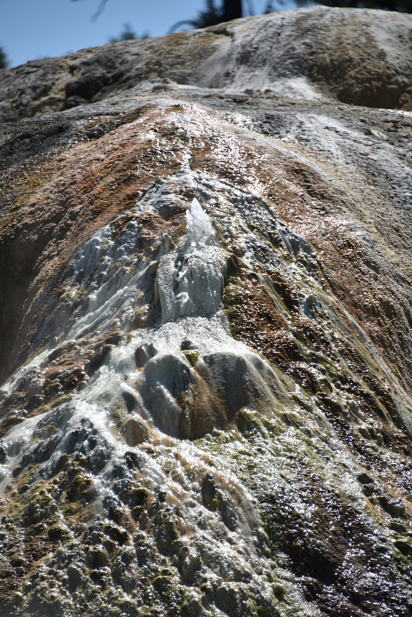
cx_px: 206
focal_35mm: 300
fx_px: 5147
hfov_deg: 4.6
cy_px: 308
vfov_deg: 6.9
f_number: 6.3
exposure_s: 1/640
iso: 100
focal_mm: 300
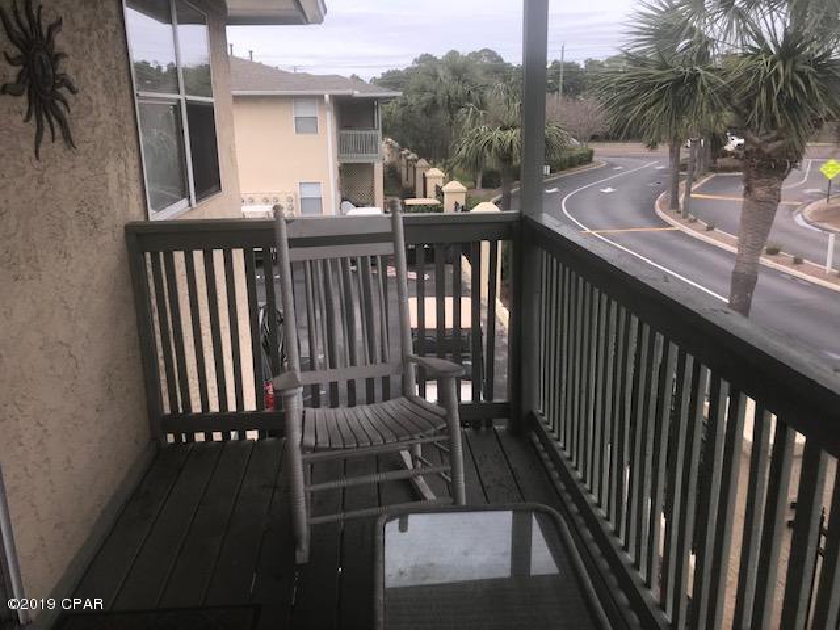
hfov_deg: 63.4
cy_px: 315
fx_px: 679
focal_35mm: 28
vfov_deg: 49.7
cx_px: 420
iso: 20
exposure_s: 1/1041
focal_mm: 3.99
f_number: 1.8
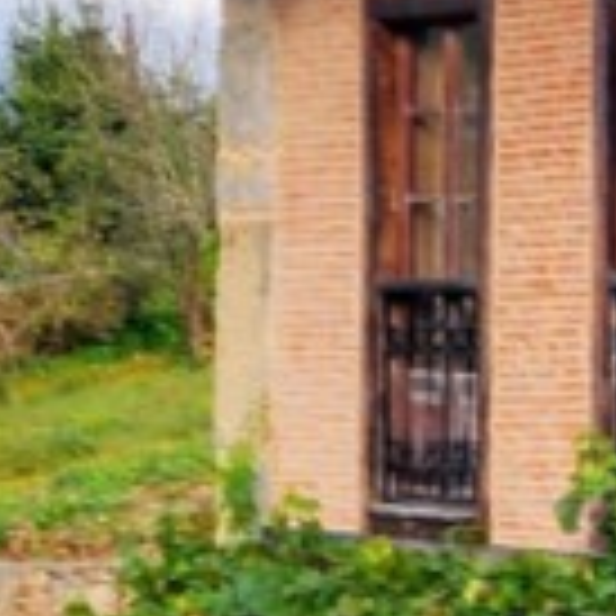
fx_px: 3584
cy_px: 638
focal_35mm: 178
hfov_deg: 8.2
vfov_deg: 9.7
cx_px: 1938
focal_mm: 6.4
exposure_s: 1/180
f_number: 1.8
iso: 25
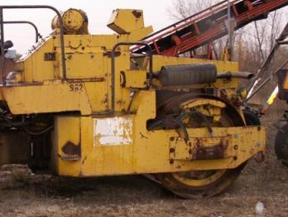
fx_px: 533
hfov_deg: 29.1
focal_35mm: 64
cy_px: 127
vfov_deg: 22.9
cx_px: 35
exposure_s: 1/80
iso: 50
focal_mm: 5.86
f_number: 2.8
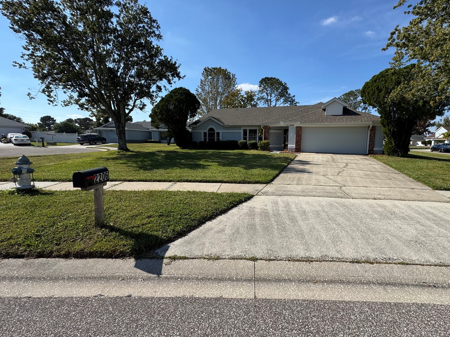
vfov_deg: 78.1
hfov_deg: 94.2
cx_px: 248
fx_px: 208
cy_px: 168
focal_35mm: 16
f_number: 2.2
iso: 40
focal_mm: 2.22
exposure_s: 1/1976
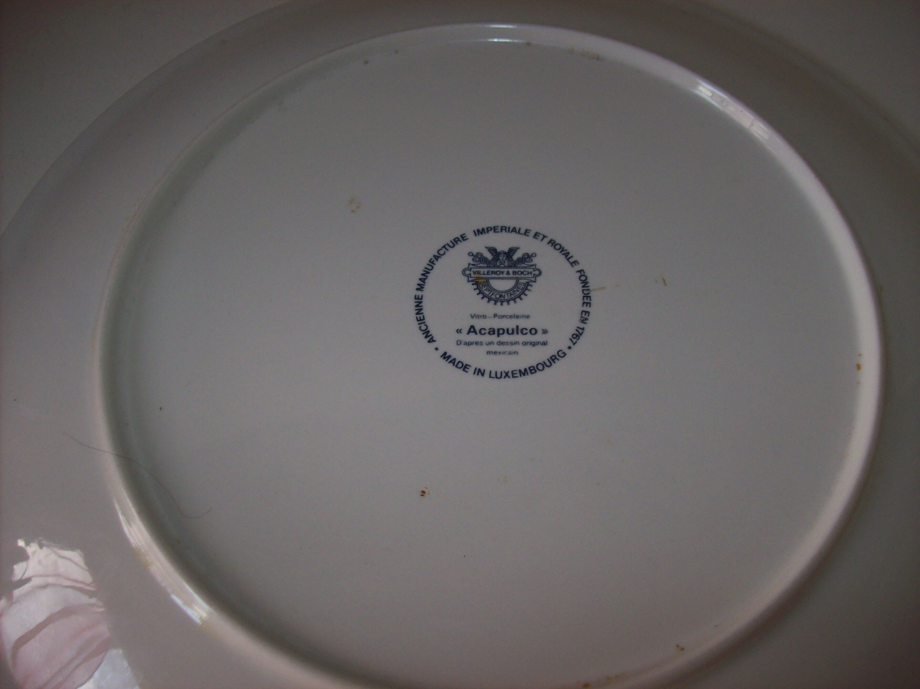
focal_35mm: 36
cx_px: 460
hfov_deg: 51.4
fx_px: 956
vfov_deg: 39.6
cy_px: 344
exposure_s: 1/64
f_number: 2.7
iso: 80
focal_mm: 6
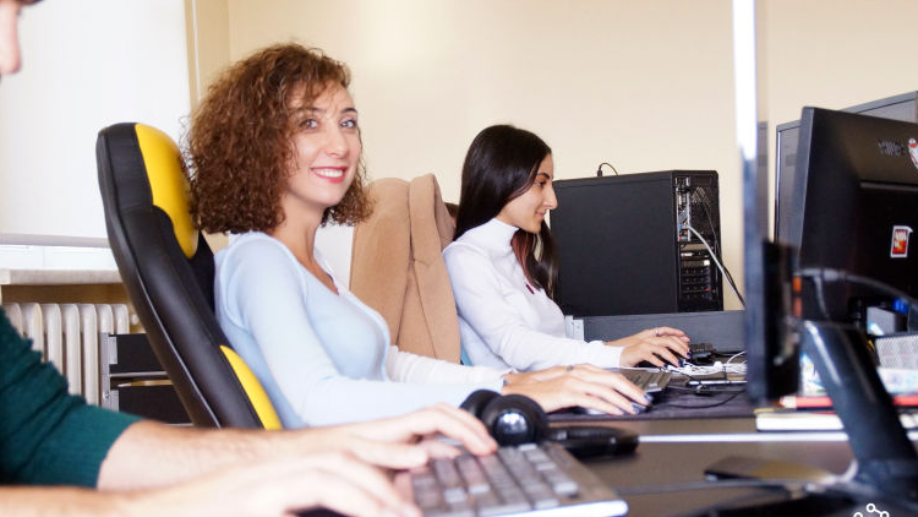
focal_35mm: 67
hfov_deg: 31.4
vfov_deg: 18.0
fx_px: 1631
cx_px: 474
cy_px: 288
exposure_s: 1/200
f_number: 4.5
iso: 1600
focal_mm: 40
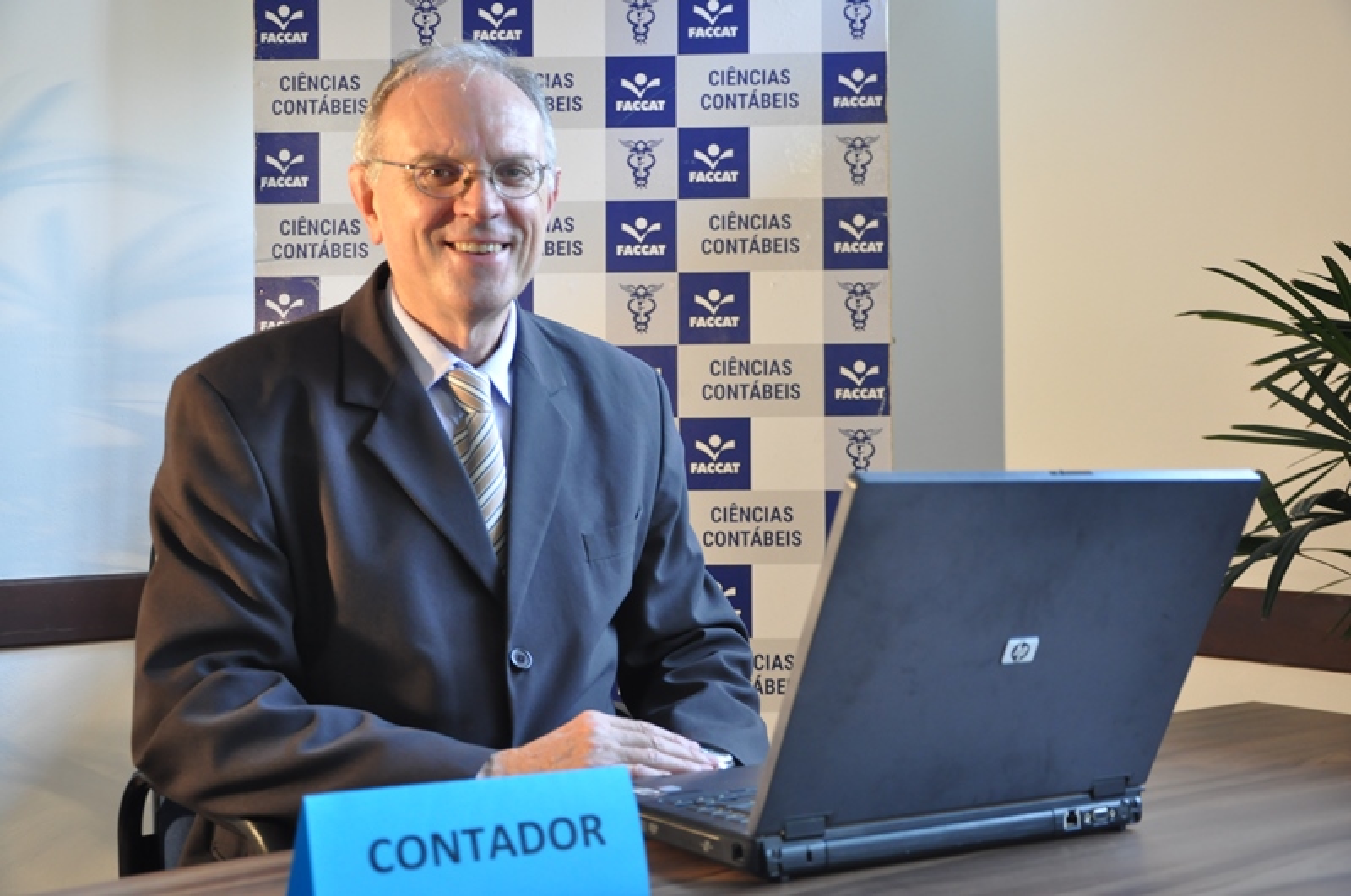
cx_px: 676
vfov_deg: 29.8
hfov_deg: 43.7
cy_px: 448
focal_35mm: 45
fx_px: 1686
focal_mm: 30
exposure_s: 1/40
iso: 800
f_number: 4.2
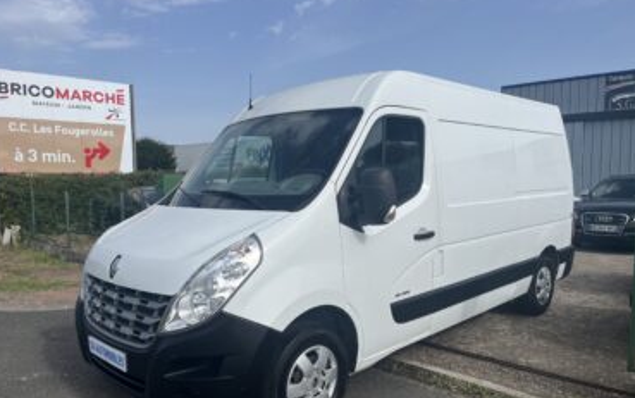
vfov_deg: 44.4
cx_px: 316
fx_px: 485
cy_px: 230
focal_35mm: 28
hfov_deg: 66.4
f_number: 1.6
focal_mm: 5.1
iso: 50
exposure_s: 1/5556
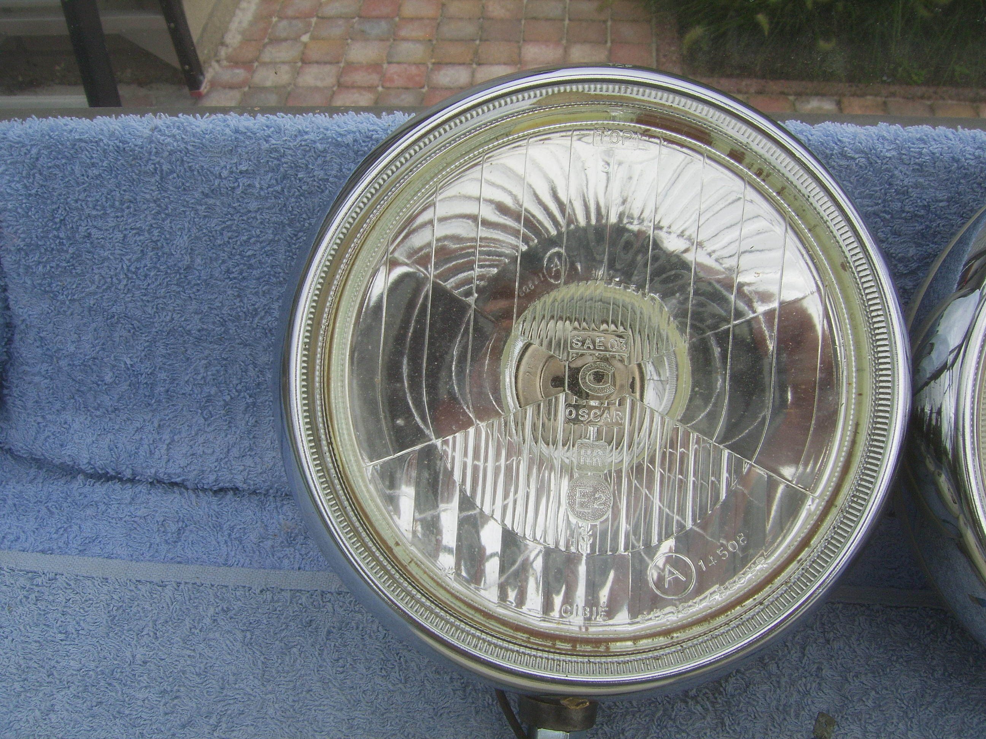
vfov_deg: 37.7
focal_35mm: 38
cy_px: 370
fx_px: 1082
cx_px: 493
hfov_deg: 49.0
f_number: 6.4
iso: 50
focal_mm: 7.8
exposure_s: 1/200
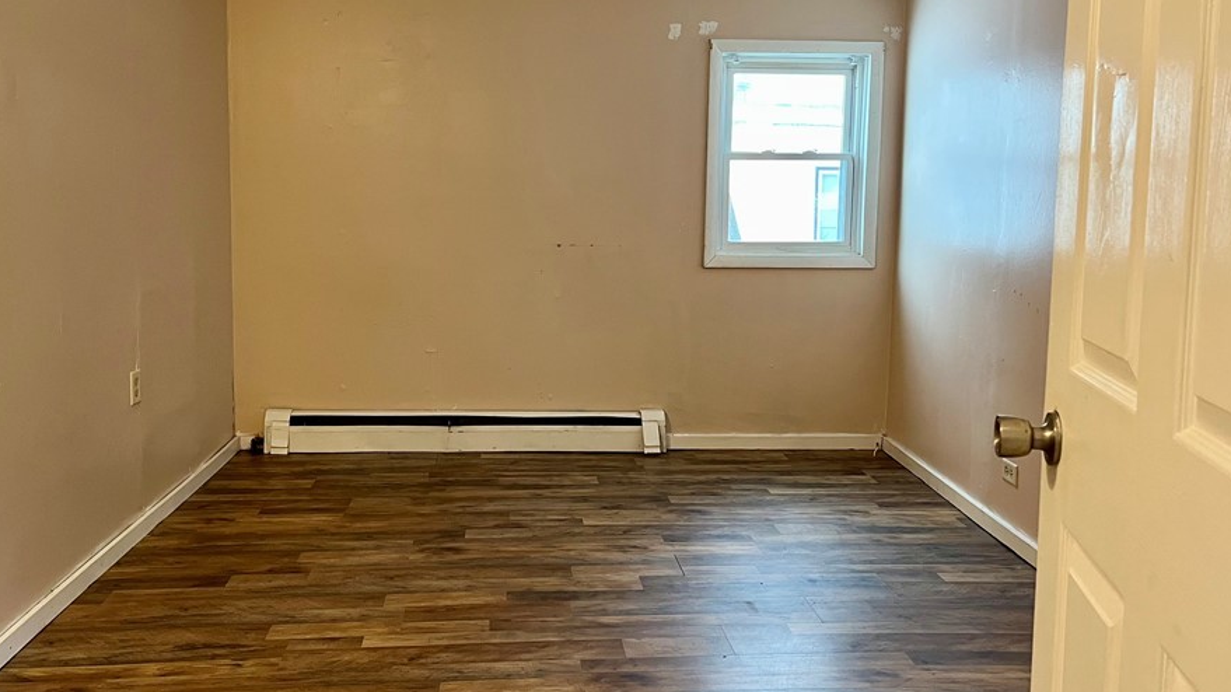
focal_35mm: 33
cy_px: 280
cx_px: 567
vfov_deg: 35.5
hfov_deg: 59.4
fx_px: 1077
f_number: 1.6
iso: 250
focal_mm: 5.1
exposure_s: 1/60
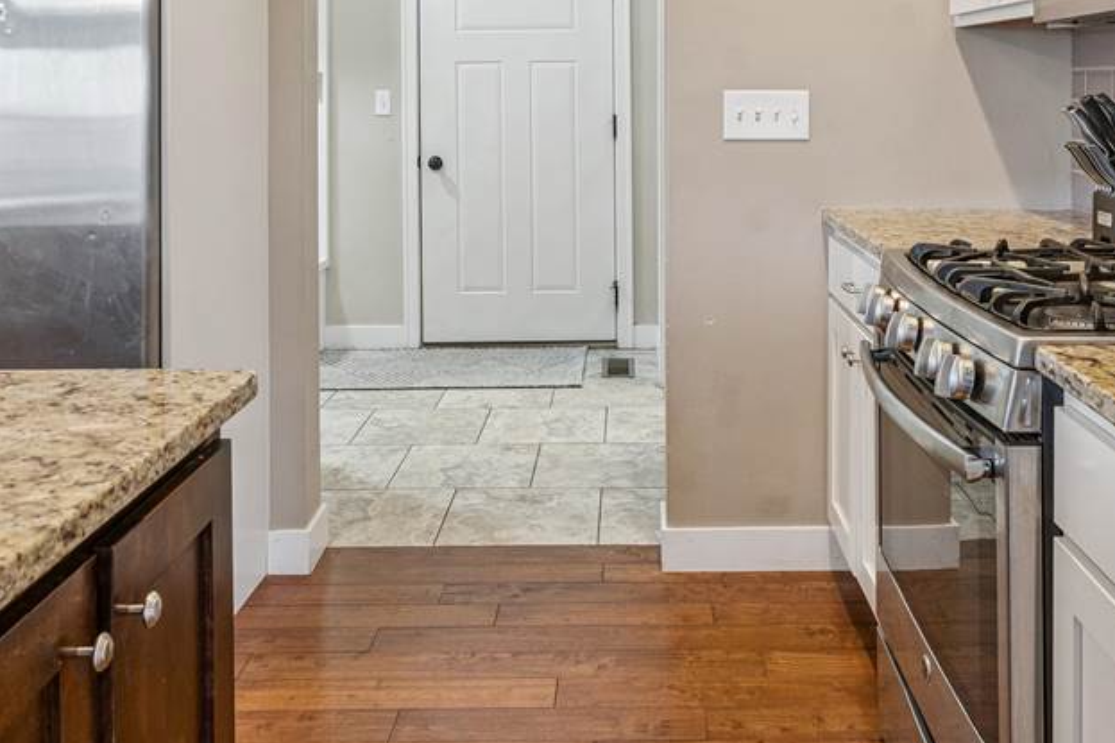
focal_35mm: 37
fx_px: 1146
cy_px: 74
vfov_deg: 34.0
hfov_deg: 51.8
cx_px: 626
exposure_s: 1/10
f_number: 8
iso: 400
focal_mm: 18
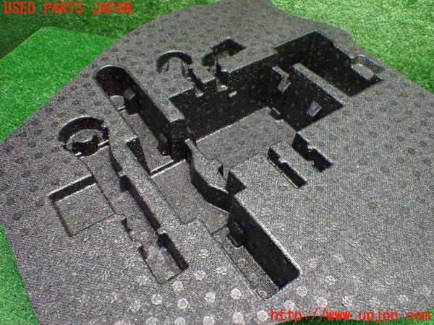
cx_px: 217
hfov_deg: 60.0
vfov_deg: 46.8
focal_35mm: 30
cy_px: 162
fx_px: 376
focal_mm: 5.4
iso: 800
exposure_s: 1/100
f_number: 2.3
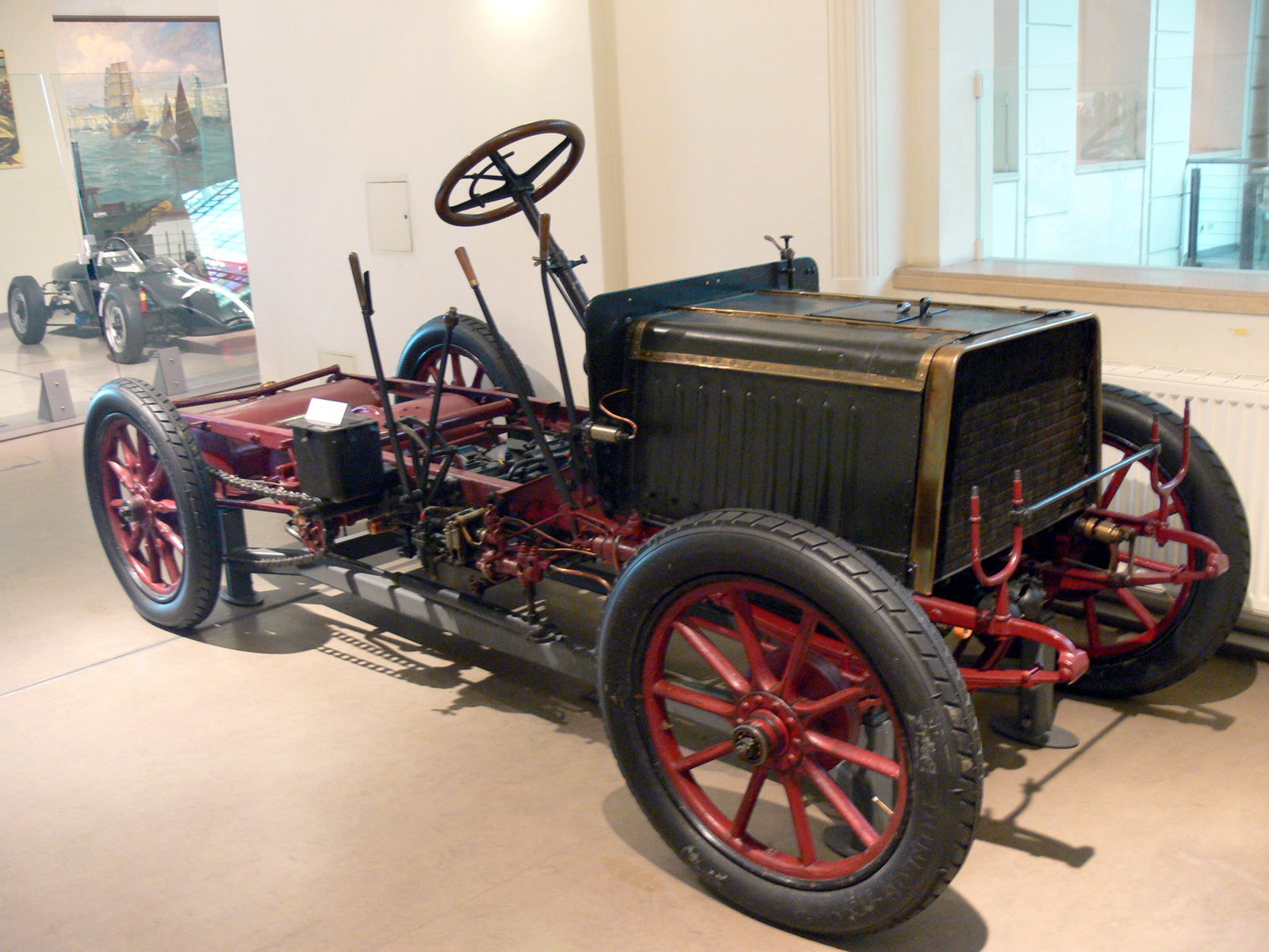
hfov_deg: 52.6
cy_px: 476
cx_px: 634
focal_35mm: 35
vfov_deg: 40.7
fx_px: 1283
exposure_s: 1/4
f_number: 2.8
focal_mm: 7.4
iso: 200
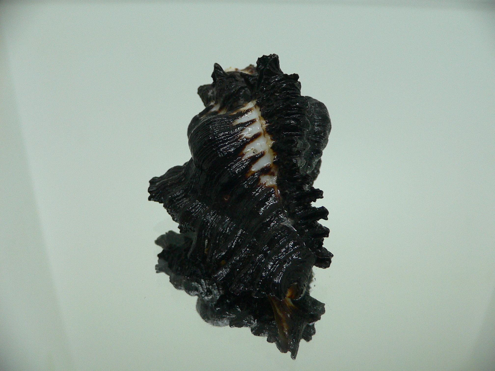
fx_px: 500
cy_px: 186
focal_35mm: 35
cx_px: 248
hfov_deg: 52.6
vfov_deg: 40.7
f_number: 2.8
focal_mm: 4.6
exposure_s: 1/60
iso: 150
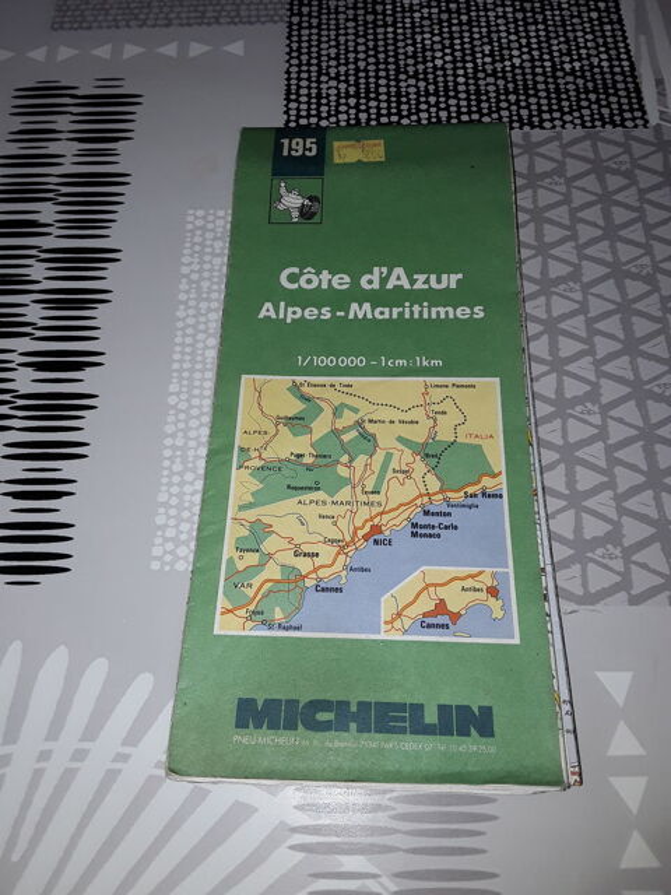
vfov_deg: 65.3
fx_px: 698
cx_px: 336
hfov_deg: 51.4
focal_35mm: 27
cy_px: 448
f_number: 1.9
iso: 40
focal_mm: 2.91
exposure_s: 1/123
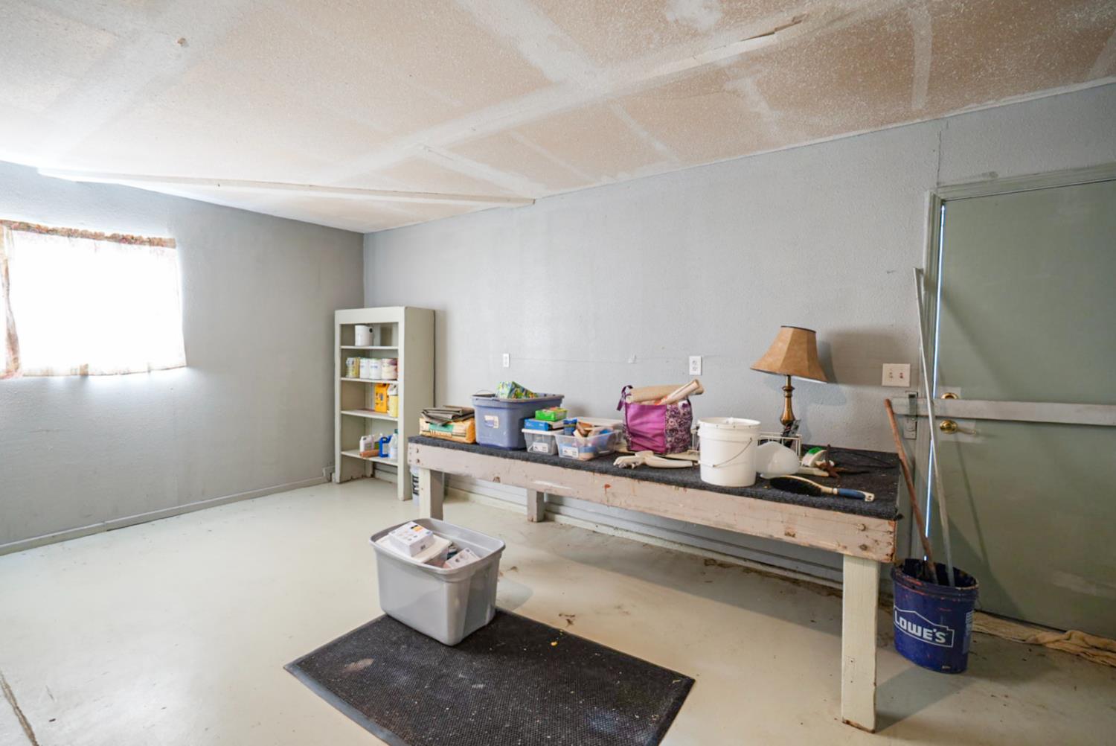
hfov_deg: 96.7
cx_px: 558
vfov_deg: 73.8
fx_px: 496
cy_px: 373
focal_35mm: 16
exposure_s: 1/30
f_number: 4
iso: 640
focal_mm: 16
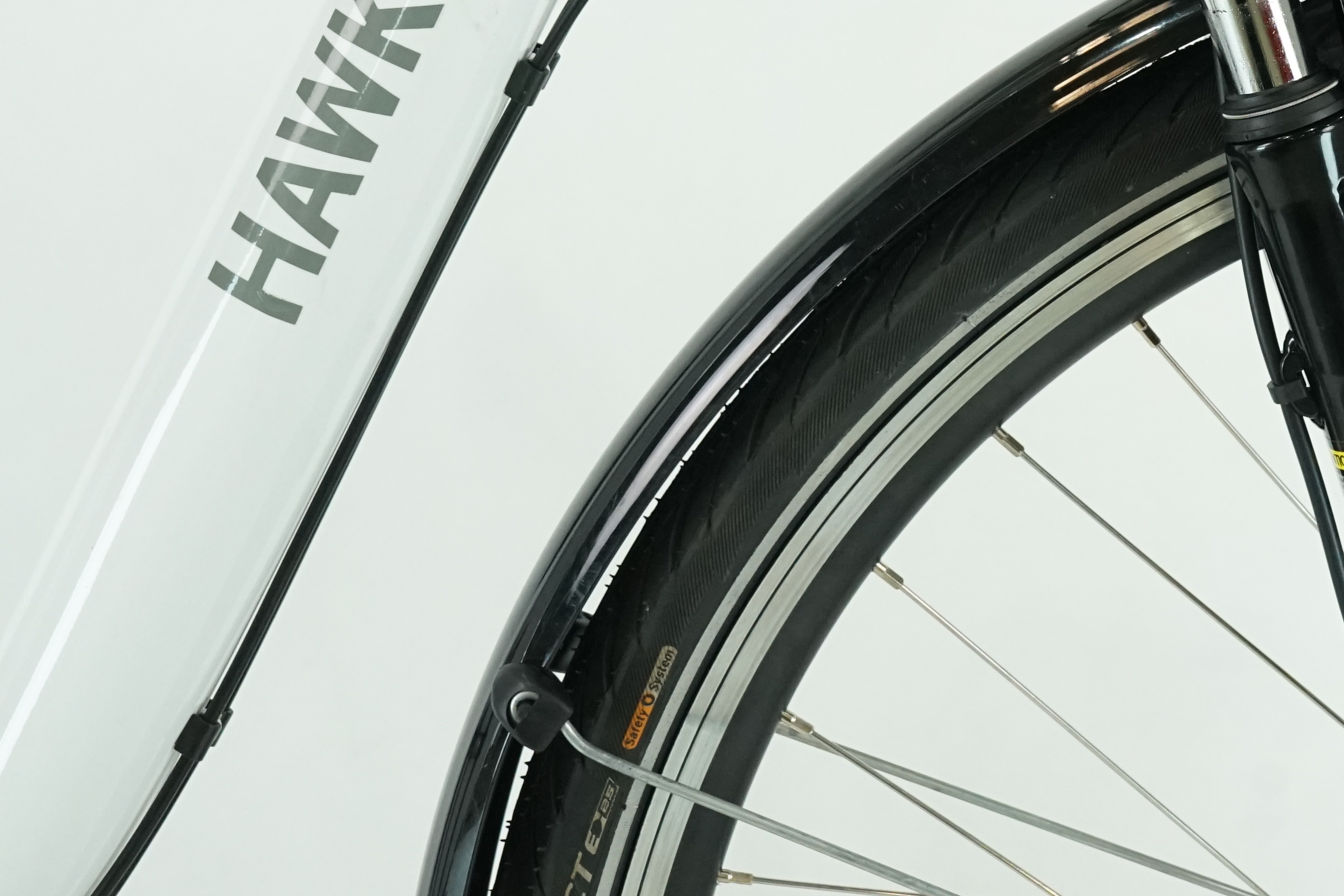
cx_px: 1192
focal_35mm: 80
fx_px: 2986
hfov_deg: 24.7
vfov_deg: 16.5
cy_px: -107
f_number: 7.1
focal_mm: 34
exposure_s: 1/200
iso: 2500
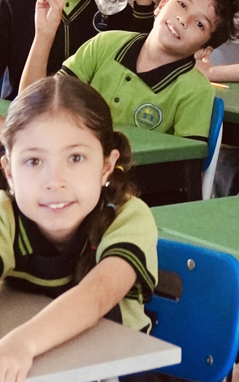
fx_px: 1771
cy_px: -191
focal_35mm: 170
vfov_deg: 11.8
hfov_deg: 7.6
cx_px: 322
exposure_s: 1/160
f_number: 4.5
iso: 4000
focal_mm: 26
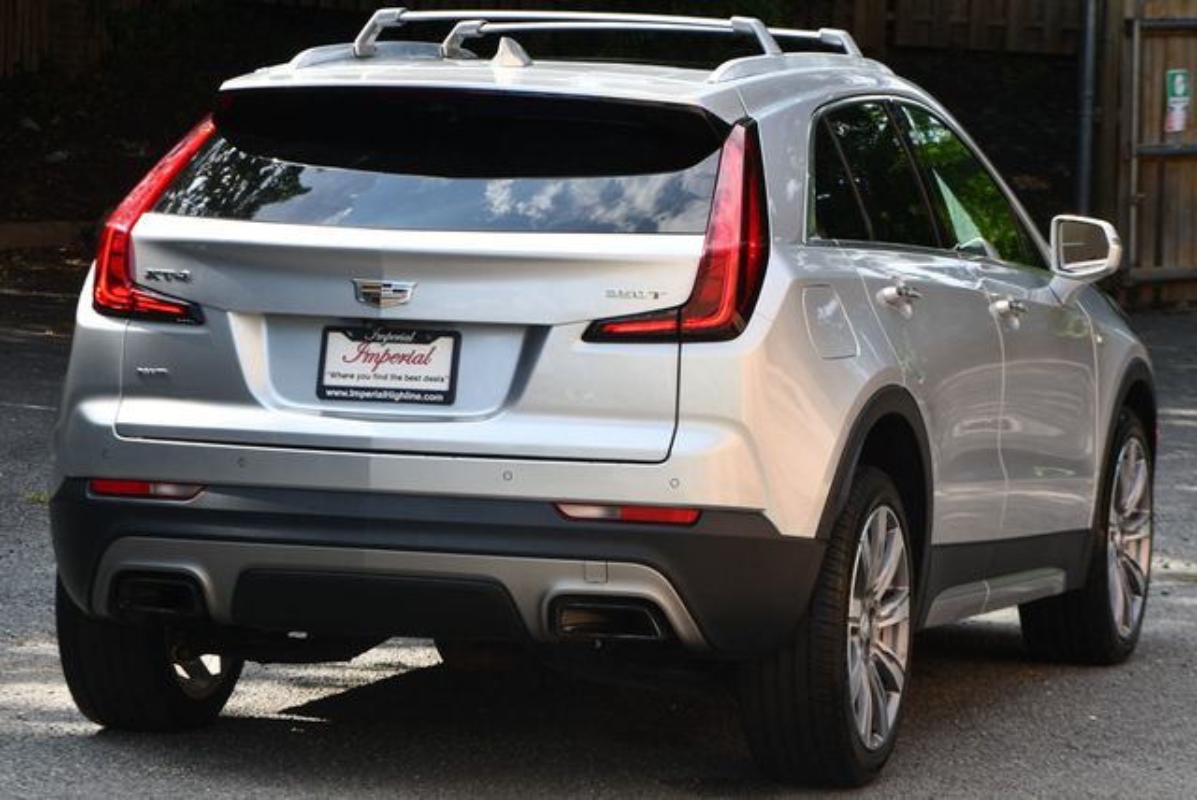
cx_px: 598
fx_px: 5092
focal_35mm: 153
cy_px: 400
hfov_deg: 13.4
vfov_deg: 9.0
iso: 200
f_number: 8
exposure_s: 1/250
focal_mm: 102
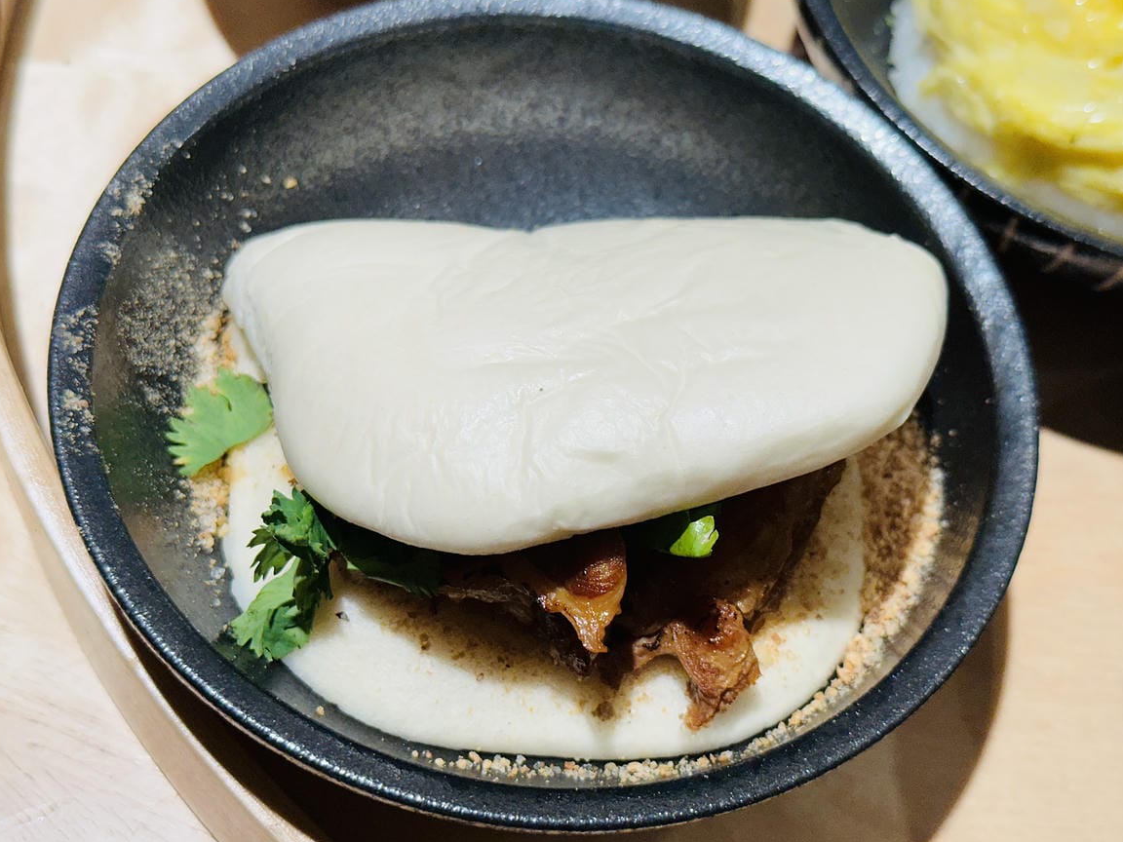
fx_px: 1622
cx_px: 576
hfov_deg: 38.2
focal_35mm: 50
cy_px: 425
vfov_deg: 29.1
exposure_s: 1/120
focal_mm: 6.86
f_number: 1.78
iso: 80
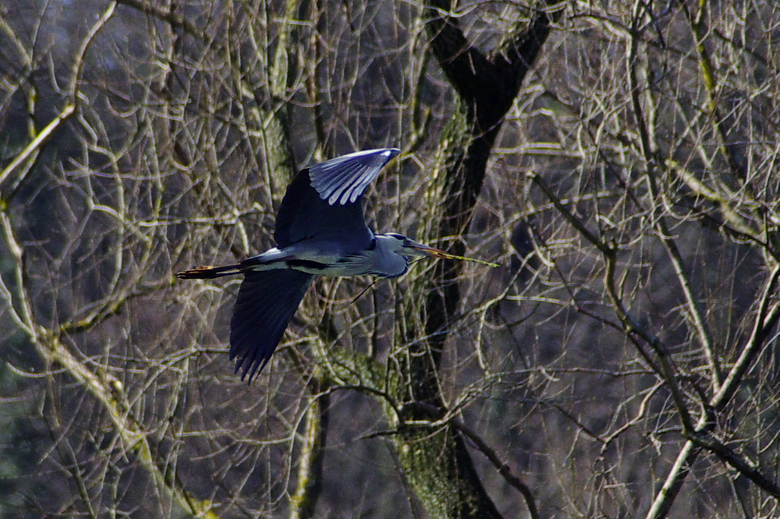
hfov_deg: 6.9
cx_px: 390
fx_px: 6496
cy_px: 260
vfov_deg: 4.6
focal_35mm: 300
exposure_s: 1/2000
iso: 800
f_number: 4
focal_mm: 200
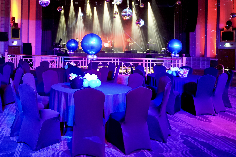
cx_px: 64
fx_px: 243
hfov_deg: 50.1
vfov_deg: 35.5
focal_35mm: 37
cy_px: 50
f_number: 2.8
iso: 1250
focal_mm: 21
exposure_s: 1/15
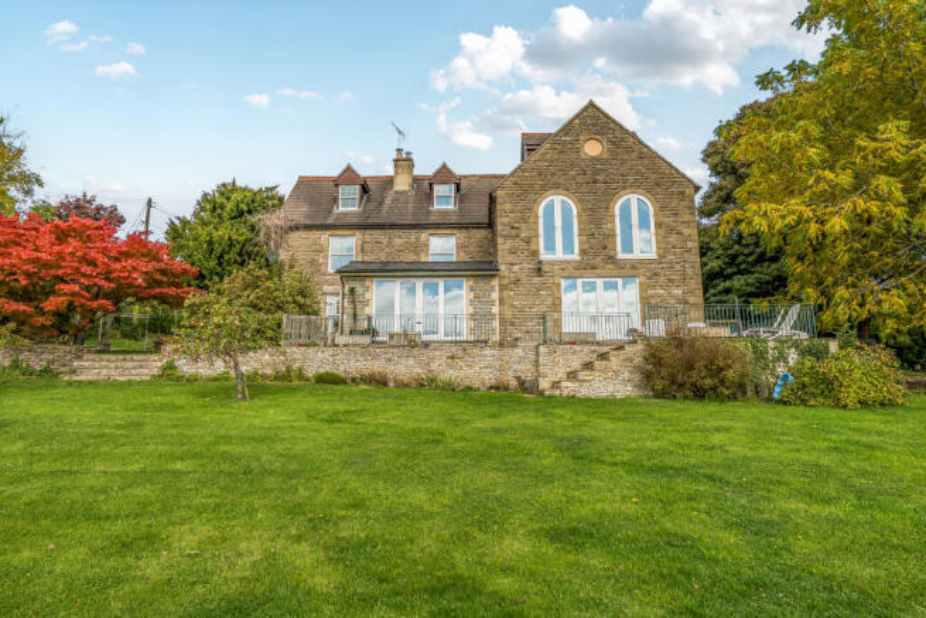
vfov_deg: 59.5
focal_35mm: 21
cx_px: 463
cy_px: 309
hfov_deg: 81.2
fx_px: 540
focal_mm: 14
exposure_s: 1/1250
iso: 400
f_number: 8
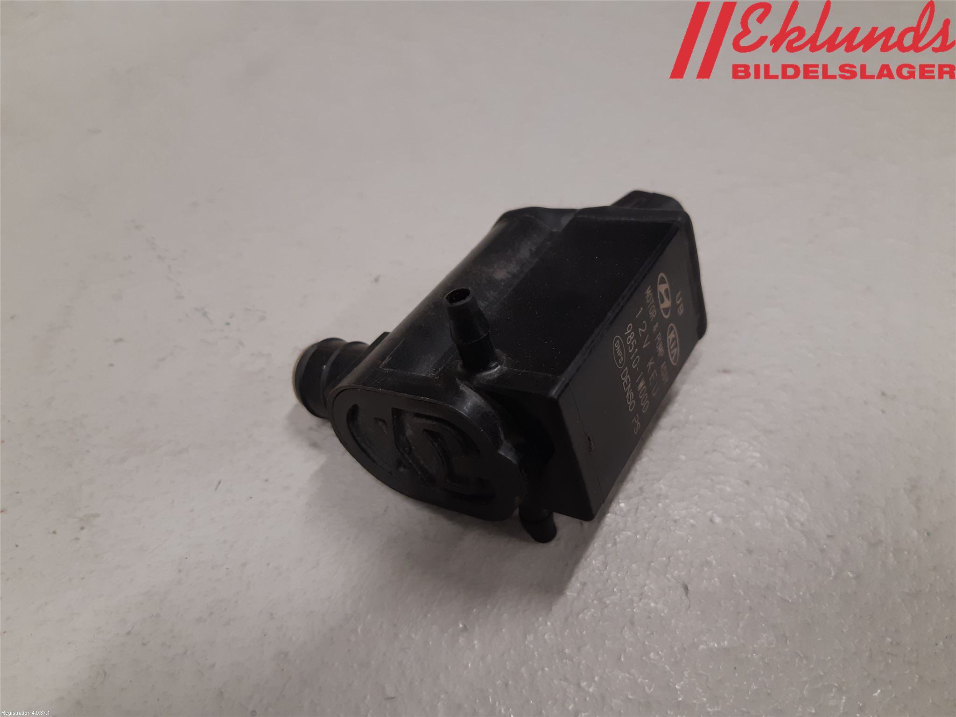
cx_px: 478
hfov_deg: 67.3
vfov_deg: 53.1
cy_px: 358
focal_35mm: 26
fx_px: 718
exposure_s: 1/50
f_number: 1.7
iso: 100
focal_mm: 3.93
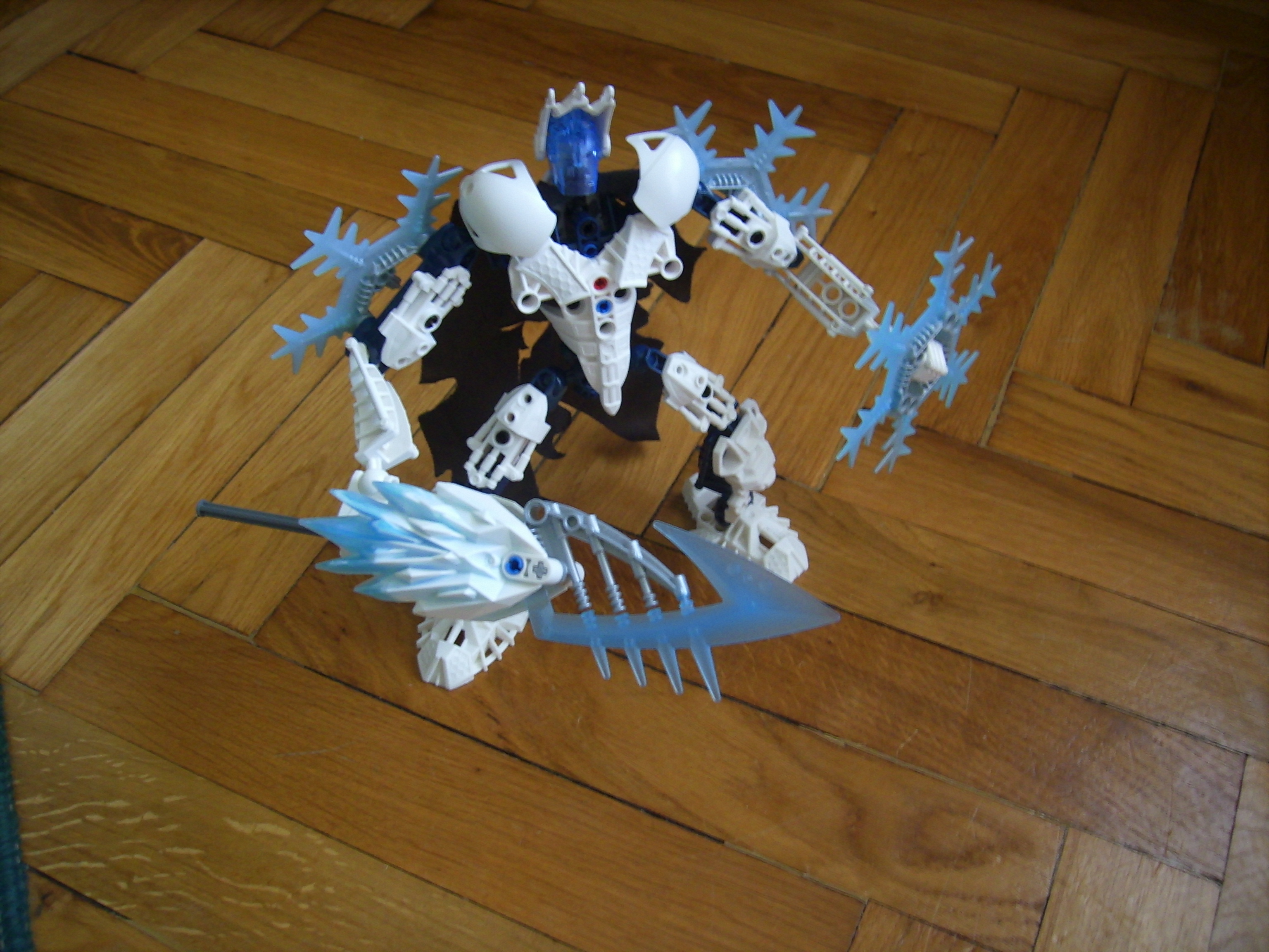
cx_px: 634
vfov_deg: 44.2
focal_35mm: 32
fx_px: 1173
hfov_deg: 56.8
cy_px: 476
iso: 50
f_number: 2.8
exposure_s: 1/4
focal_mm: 5.99
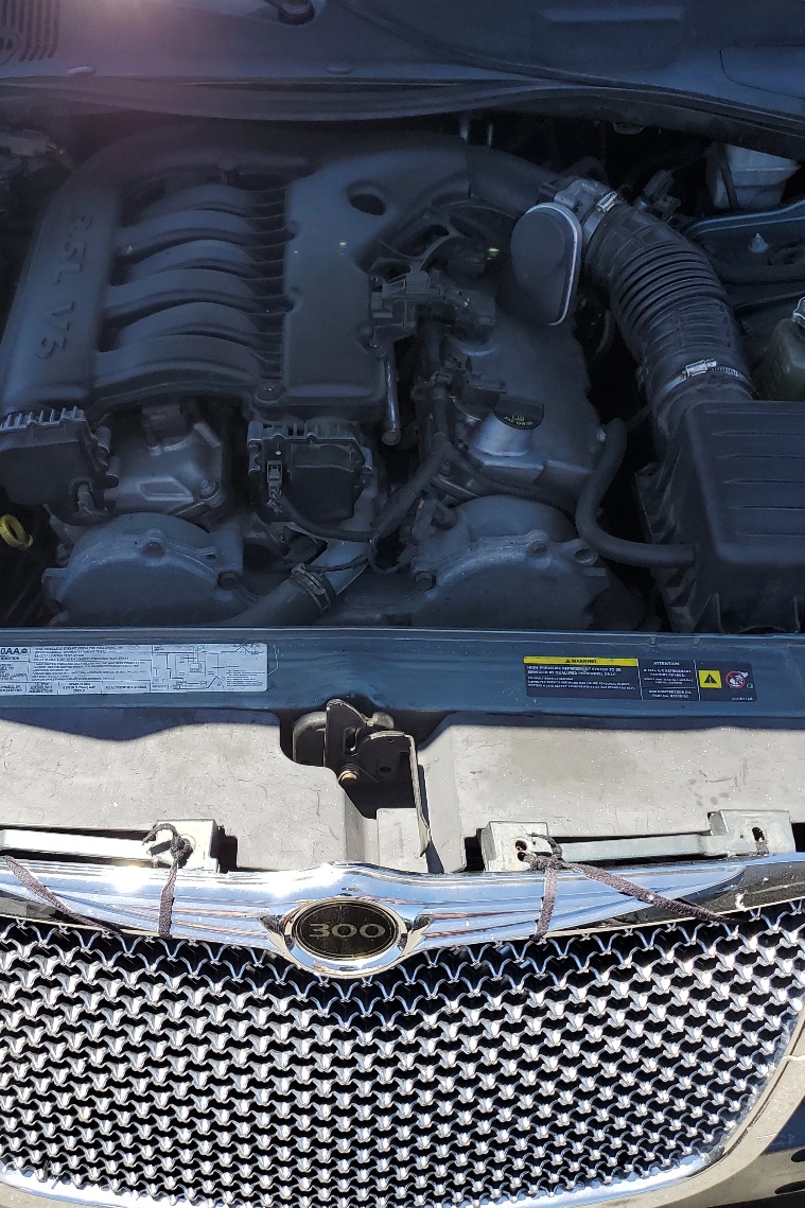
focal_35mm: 38
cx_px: 338
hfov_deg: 35.0
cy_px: 581
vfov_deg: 50.7
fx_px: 1275
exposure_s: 1/1250
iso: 50
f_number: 1.5
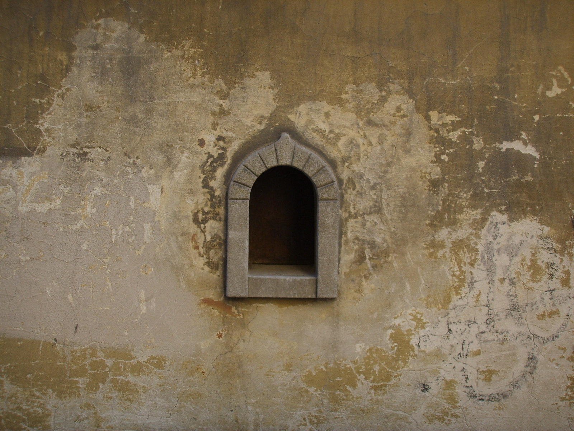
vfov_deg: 36.8
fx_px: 647
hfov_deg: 47.9
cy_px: 216
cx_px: 287
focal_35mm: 39
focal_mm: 6.6
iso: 91
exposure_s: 1/90
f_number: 3.5
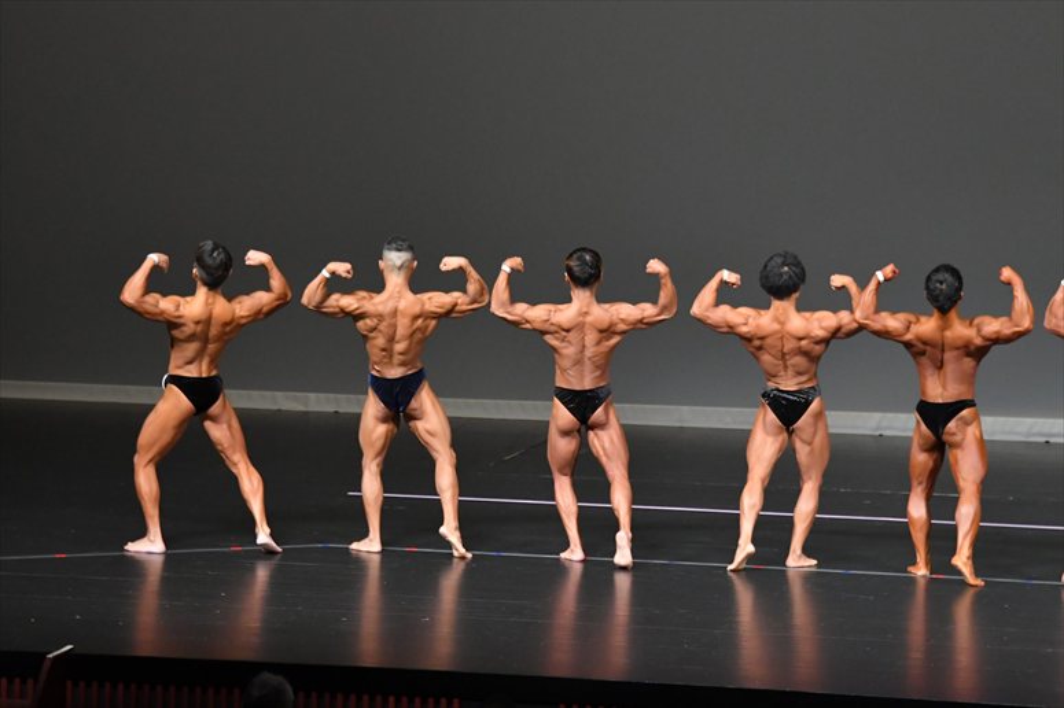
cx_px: 532
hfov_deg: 10.2
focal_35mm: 202
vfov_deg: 6.8
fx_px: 5967
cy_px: 354
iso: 5000
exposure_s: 1/400
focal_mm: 135
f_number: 5.6
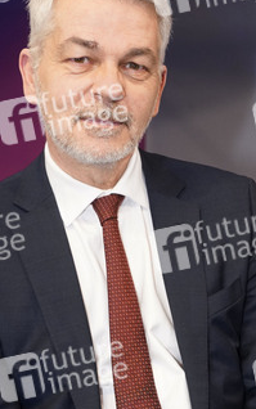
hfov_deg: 20.3
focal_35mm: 64
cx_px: 99
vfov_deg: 31.9
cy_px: 179
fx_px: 714
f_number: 5.6
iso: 2000
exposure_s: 1/125
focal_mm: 50
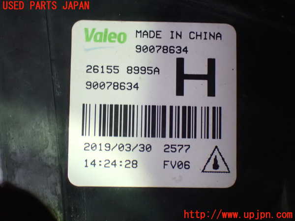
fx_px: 656
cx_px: 148
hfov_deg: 25.3
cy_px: 110
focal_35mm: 77
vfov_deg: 19.1
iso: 1600
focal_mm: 13.65
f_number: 4.1
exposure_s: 1/30
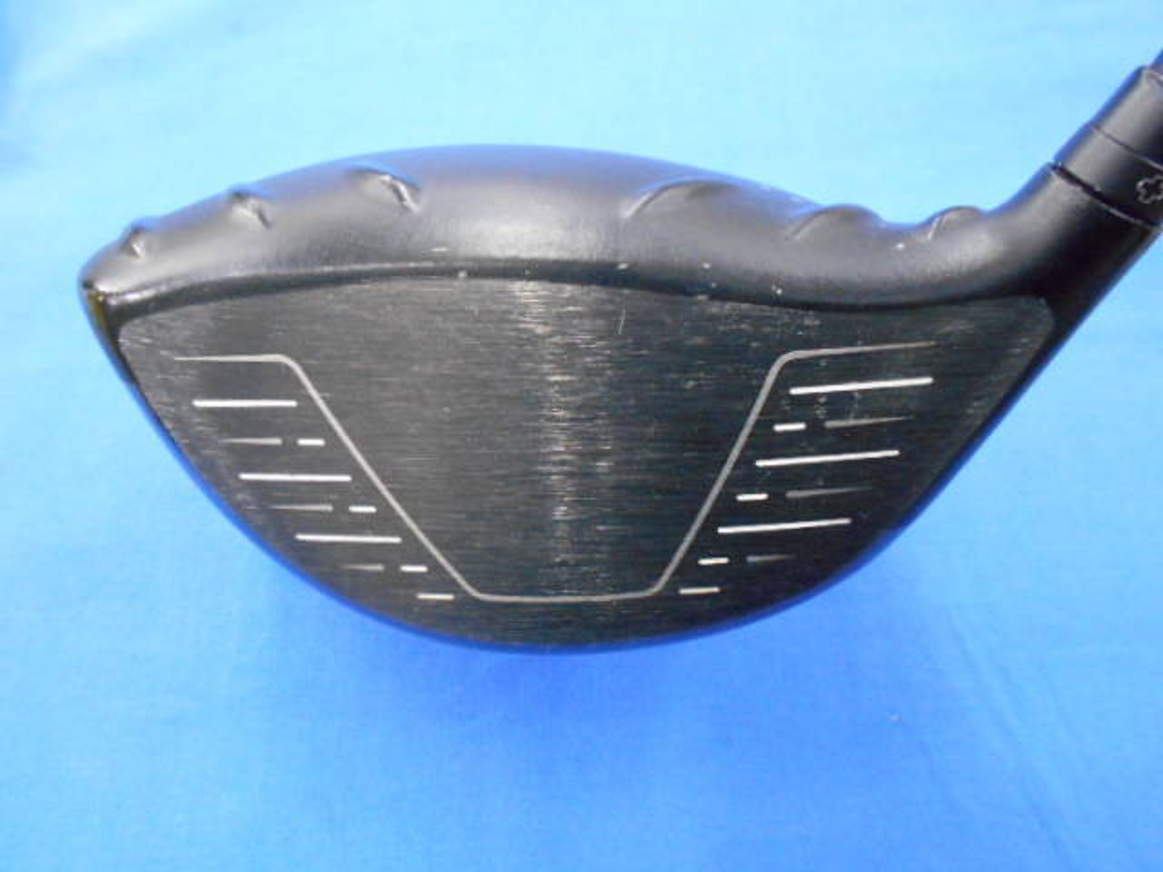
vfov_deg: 53.1
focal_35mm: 26
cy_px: 436
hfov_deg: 67.3
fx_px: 874
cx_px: 582
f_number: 3.2
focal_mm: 4.6
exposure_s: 1/30
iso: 800
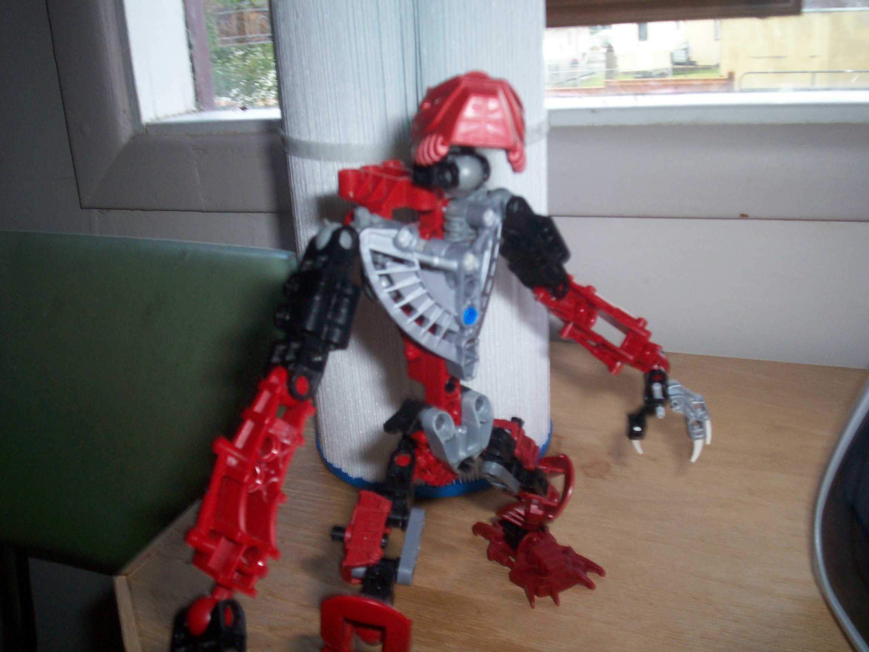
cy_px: 326
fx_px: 904
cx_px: 434
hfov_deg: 51.4
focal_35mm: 36
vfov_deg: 39.7
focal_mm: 5.9
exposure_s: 1/64
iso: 140
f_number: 4.5
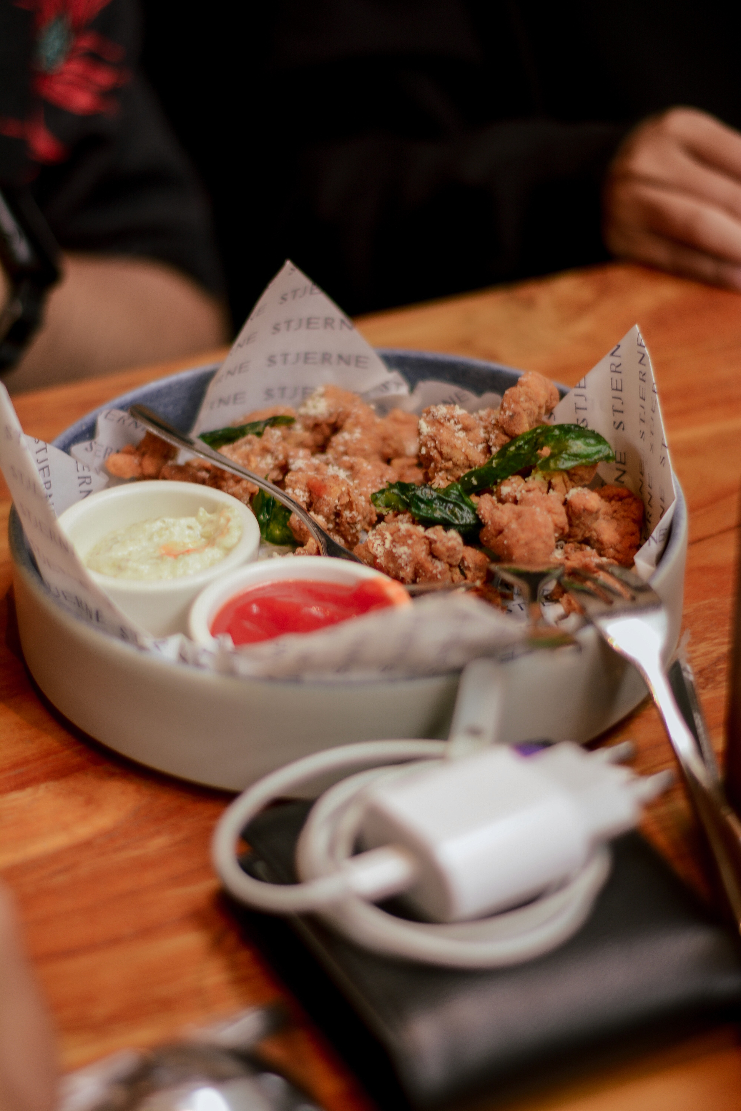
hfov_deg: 18.2
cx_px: 370
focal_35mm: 75
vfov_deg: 27.0
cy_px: 556
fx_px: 2315
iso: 125
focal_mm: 50
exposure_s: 1/100
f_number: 1.8
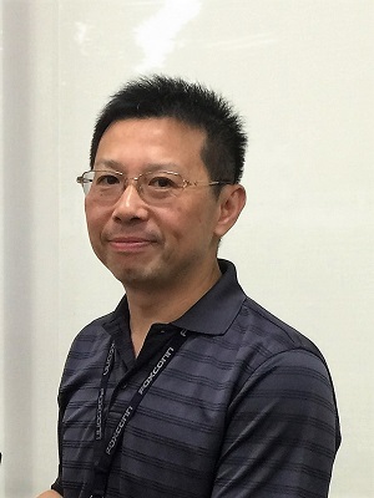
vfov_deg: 61.7
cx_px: 187
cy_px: 249
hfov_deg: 48.2
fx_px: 418
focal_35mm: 29
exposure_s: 1/15
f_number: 2.2
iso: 32
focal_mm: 4.15
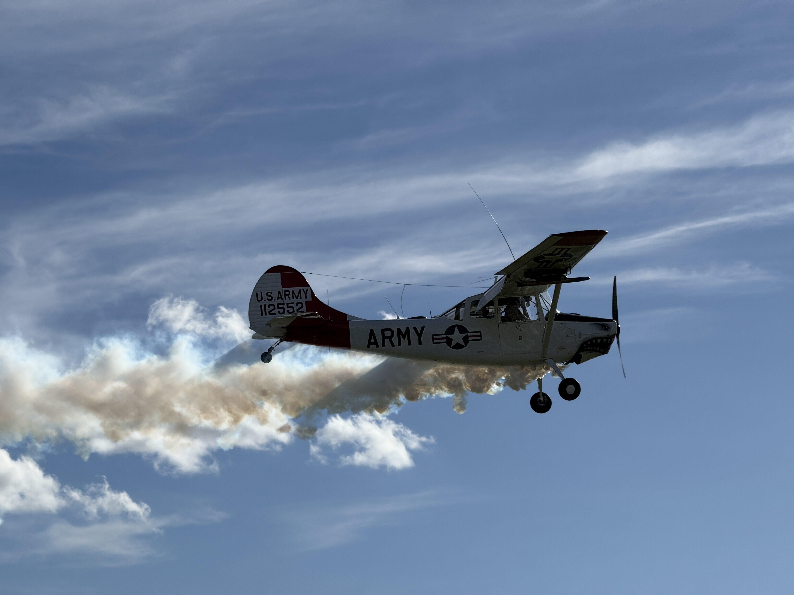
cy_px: 298
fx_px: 2752
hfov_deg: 16.4
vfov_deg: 12.3
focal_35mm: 120
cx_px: 397
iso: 40
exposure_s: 1/3344
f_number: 2.8
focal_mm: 15.66
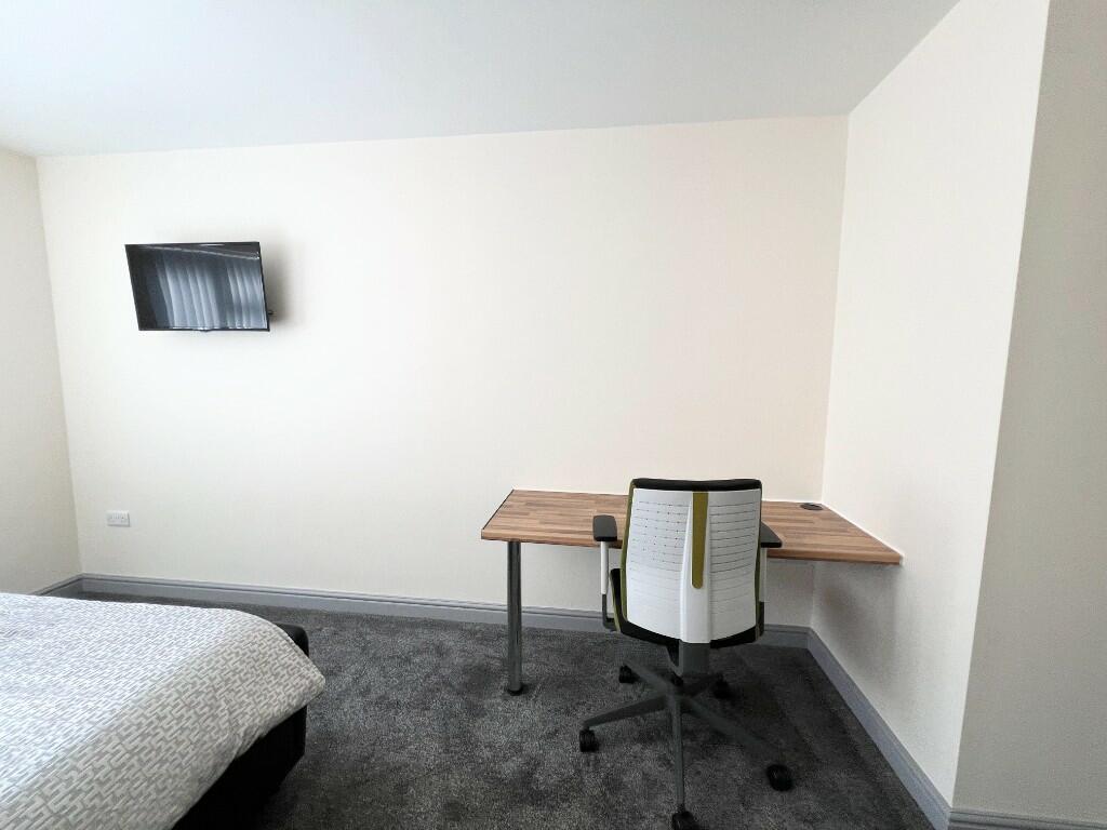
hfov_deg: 106.2
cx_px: 554
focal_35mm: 13
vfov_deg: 89.9
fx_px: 416
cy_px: 415
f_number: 1.8
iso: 64
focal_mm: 1.57
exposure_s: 1/99
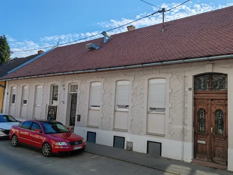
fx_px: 195
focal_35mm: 29
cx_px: 116
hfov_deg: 61.7
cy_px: 88
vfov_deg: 48.2
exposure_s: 1/970
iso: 50
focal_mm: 6.12
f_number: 1.9
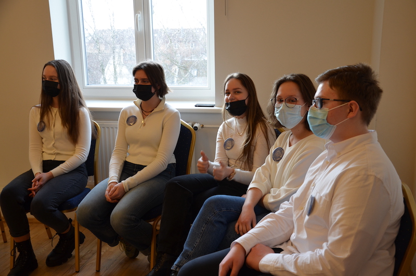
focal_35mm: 42
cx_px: 208
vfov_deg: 31.8
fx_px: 484
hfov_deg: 46.5
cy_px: 138
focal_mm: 28
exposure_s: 1/80
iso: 400
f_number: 4.5
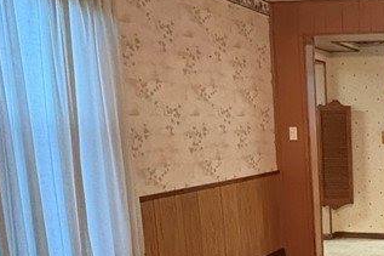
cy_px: 181
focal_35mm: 47
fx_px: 501
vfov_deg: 28.3
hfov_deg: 33.2
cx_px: 475
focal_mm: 2.22
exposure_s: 1/40
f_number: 2.2
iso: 1000
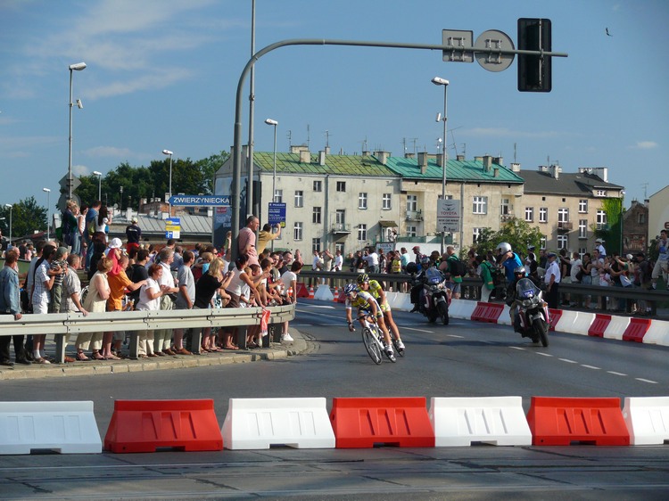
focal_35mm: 120
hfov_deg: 16.4
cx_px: 334
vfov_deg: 12.3
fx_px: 2318
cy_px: 250
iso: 160
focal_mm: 25.3
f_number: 3.6
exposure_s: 1/500
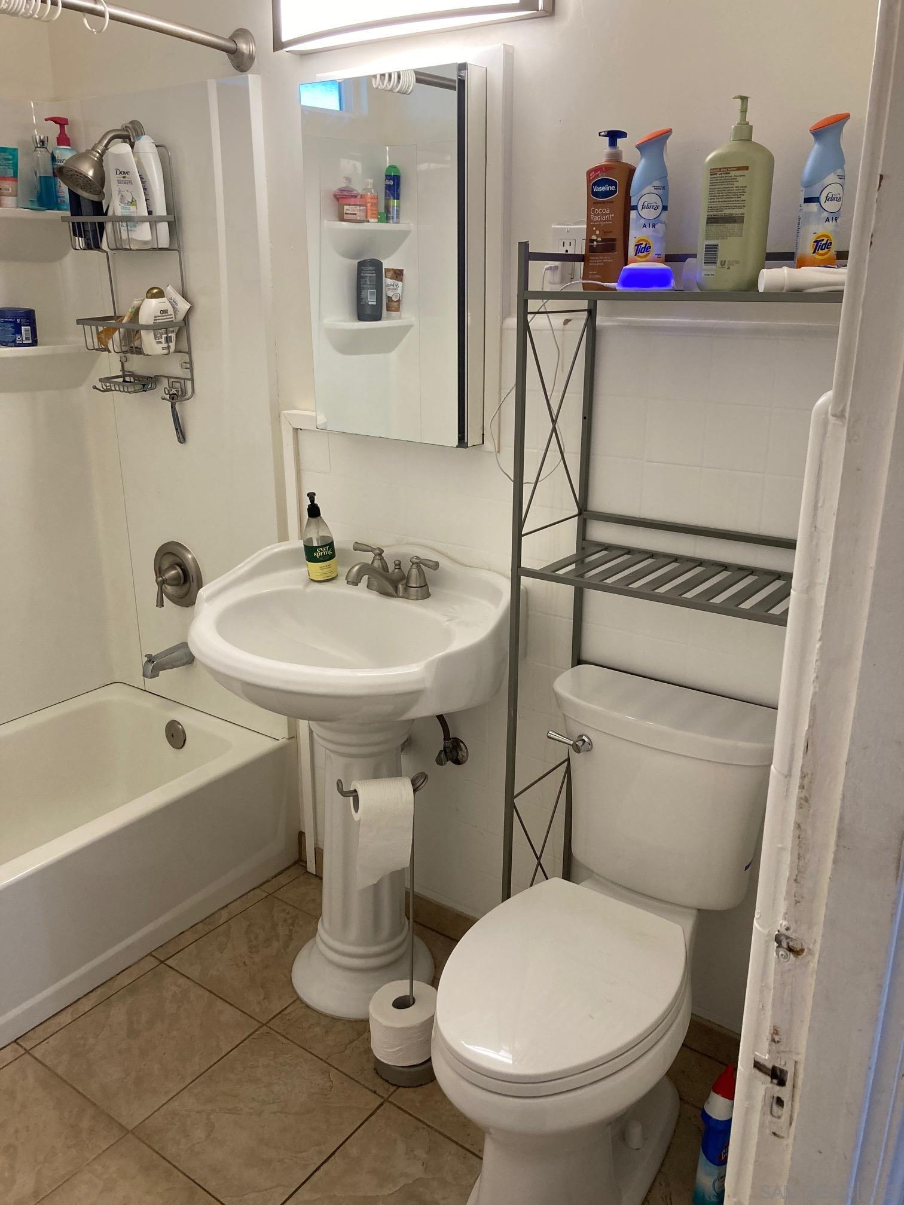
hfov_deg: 49.7
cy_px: 602
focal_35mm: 28
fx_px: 975
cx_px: 452
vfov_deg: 63.4
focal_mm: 3.99
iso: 80
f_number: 1.8
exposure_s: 1/60
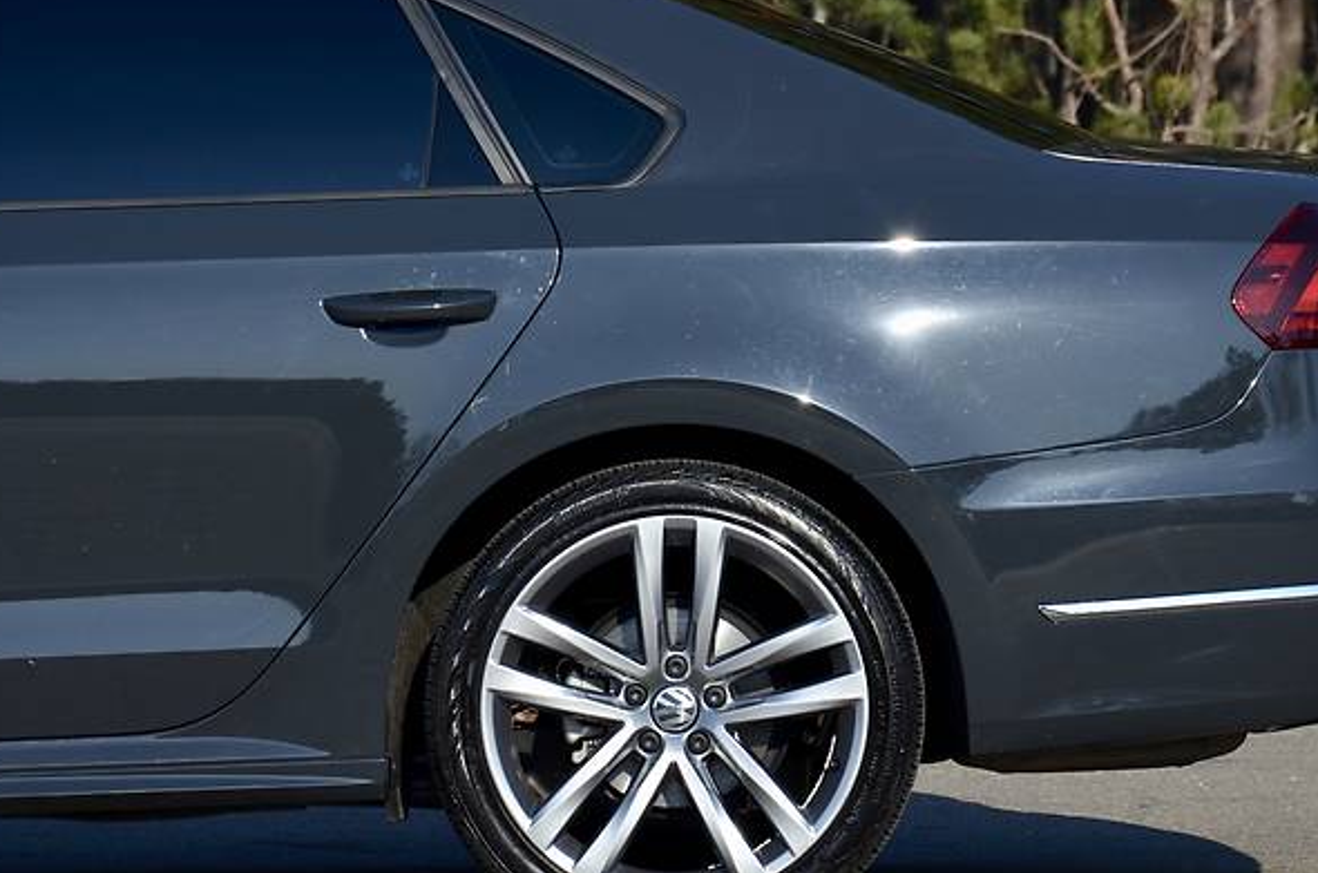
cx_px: 824
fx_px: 7808
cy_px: 433
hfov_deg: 9.6
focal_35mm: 214
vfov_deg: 6.4
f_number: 9
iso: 100
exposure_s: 1/320
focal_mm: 105
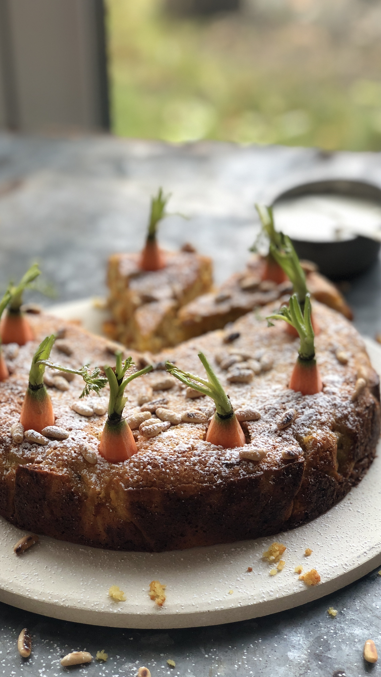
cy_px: 339
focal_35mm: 57
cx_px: 163
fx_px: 1024
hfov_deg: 21.1
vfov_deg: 36.6
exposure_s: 1/50
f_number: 2.4
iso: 40
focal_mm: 6
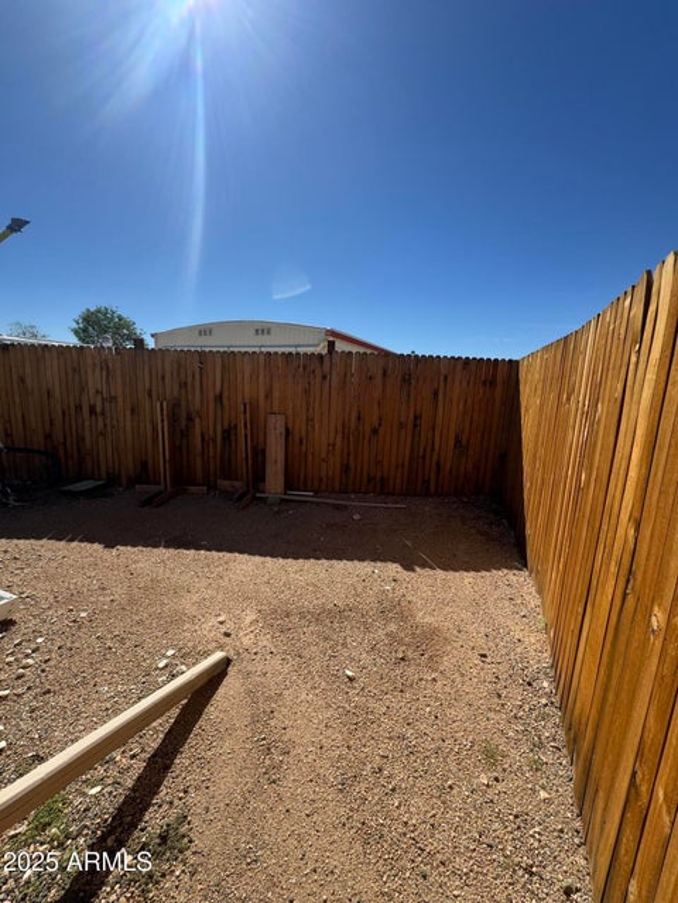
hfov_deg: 85.7
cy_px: 452
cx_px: 339
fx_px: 366
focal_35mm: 14
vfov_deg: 102.1
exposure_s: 1/2146
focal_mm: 2.22
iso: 50
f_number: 2.2
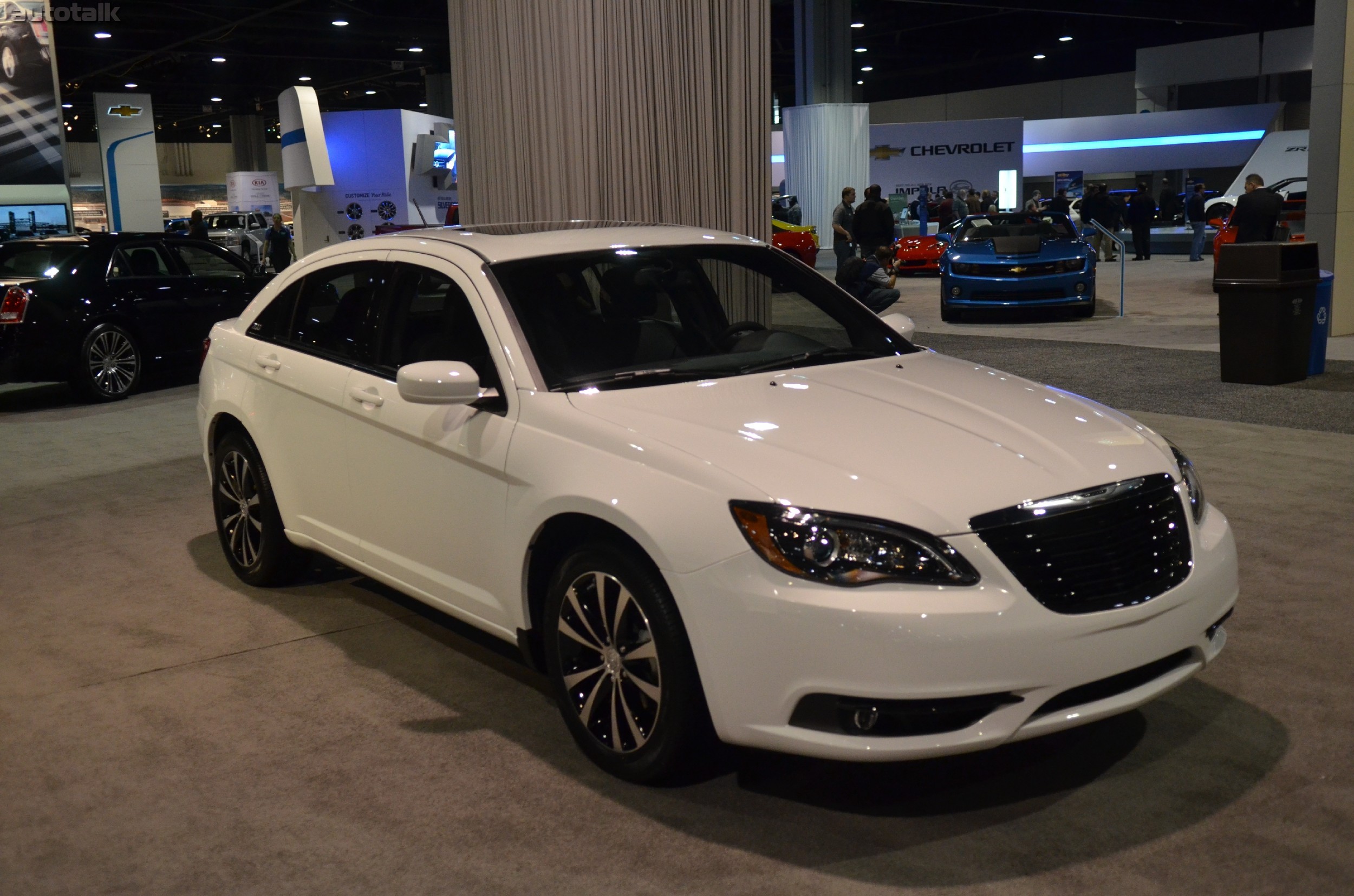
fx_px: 1351
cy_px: 448
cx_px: 677
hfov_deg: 53.2
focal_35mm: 36
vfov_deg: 36.7
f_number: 2.8
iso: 1600
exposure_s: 1/160
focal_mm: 24
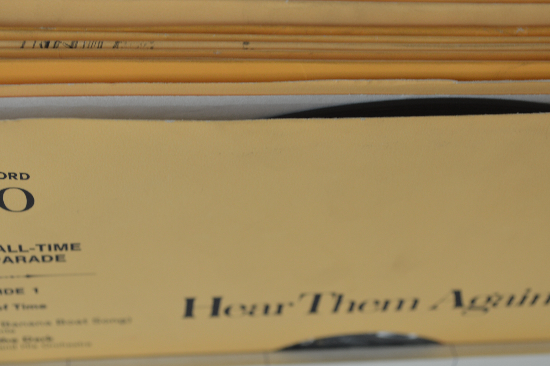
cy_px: 200
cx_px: 257
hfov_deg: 30.1
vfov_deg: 20.3
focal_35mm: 67
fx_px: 1024
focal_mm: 38
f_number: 5.6
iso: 100
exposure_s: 1/25
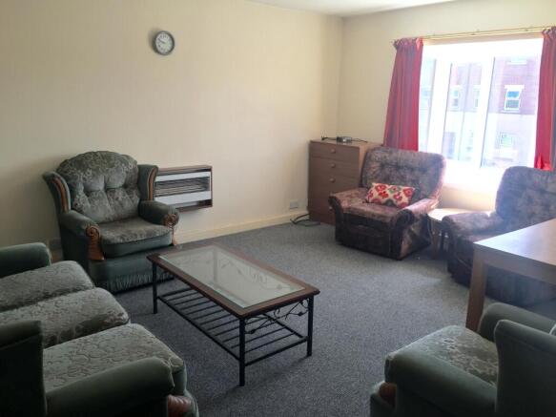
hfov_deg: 61.7
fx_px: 466
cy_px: 208
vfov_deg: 48.2
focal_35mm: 29
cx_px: 278
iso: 32
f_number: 2.2
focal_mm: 4.15
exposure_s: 1/100
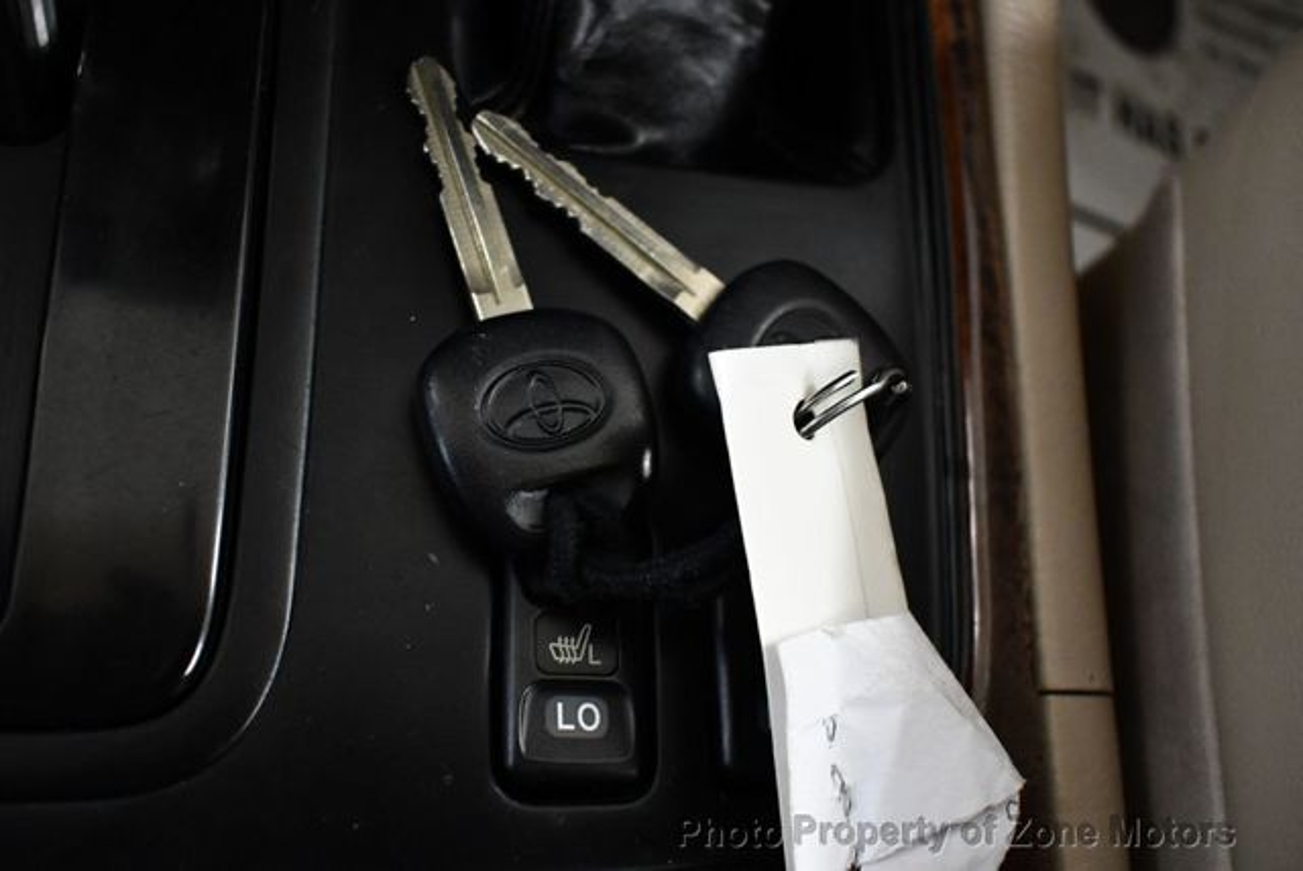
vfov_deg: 36.9
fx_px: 1304
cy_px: 436
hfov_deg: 53.1
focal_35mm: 36
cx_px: 652
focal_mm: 18
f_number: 3.5
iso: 2800
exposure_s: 1/125
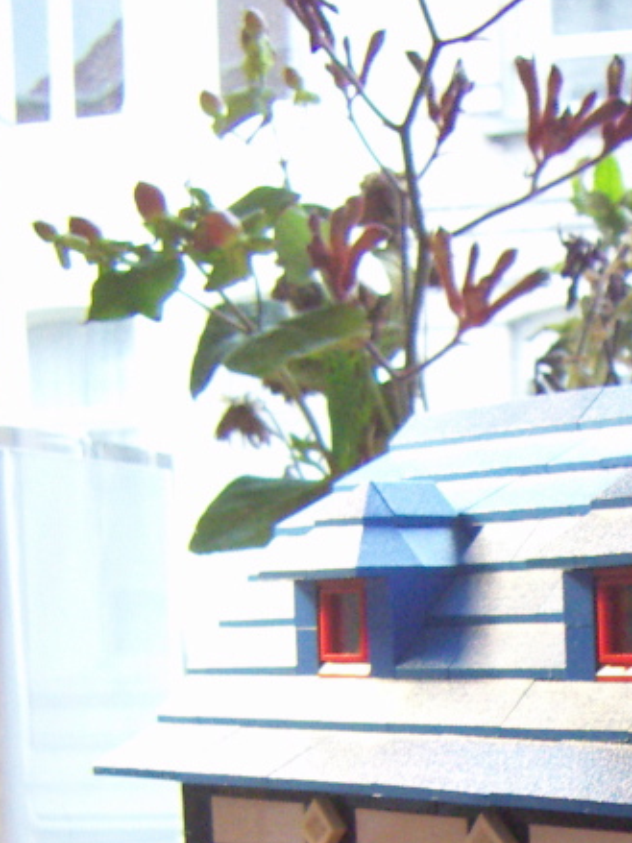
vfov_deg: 22.0
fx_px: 2046
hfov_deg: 17.0
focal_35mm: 84
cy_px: 929
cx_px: 678
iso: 200
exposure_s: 1/10
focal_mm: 4.7
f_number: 2.8
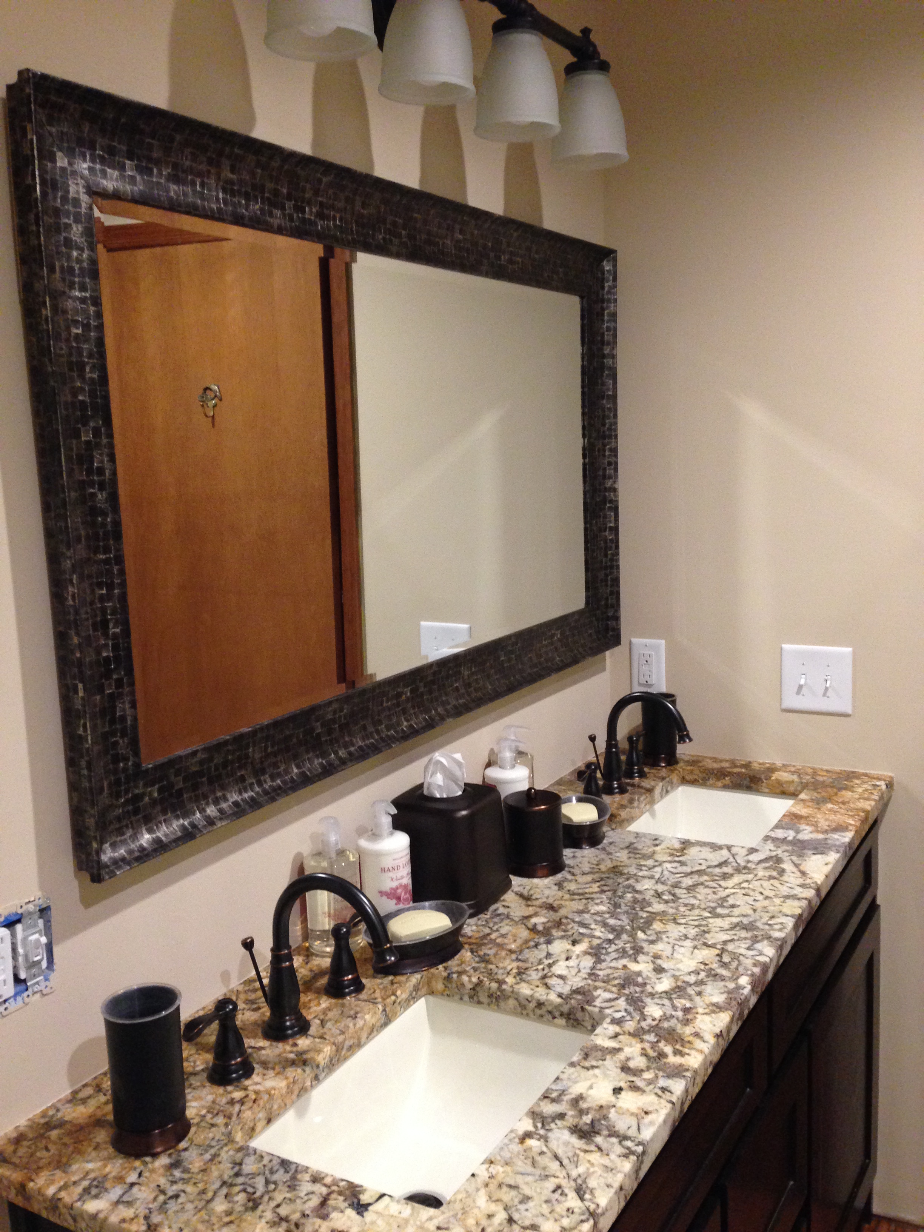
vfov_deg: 55.4
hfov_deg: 42.9
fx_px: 1174
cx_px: 462
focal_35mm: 33
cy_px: 616
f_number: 2.4
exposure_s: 1/20
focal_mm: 4.12
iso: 250
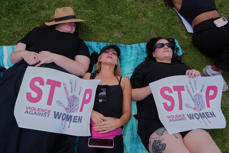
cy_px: 76
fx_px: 216
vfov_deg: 38.9
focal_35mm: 34
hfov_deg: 55.8
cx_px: 114
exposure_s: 1/125
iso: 100
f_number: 8
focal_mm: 34
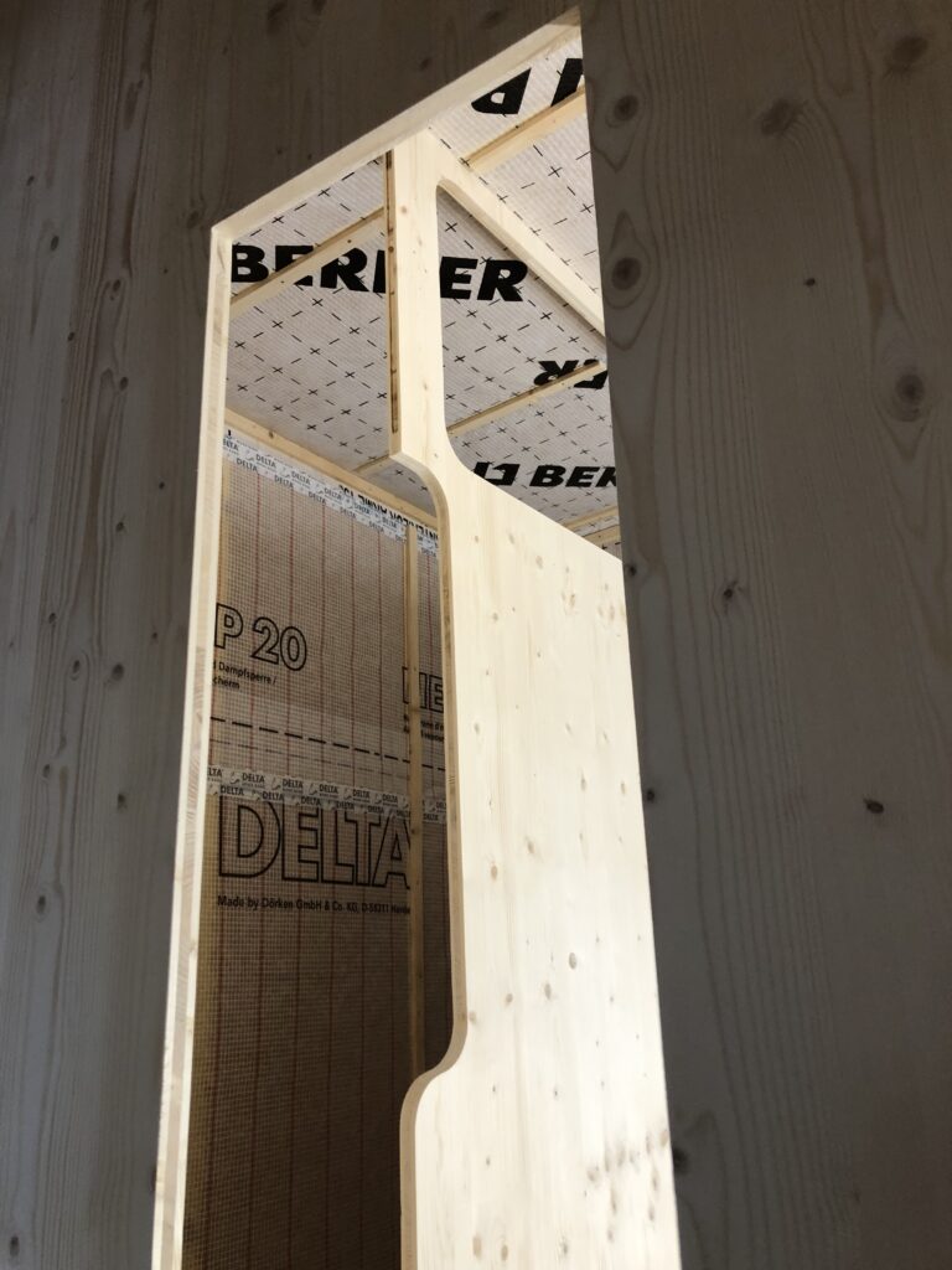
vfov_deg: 63.4
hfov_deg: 49.7
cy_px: 635
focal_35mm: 28
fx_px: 1027
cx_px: 476
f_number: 1.8
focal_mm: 3.99
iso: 40
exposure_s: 1/20
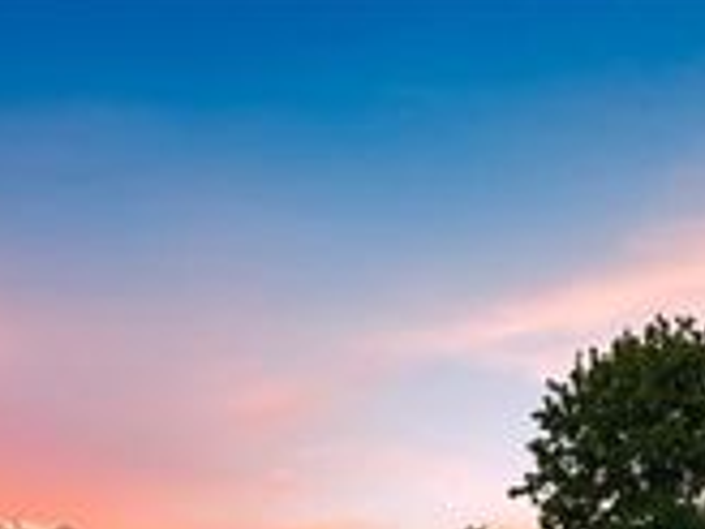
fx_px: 1487
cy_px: 791
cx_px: 374
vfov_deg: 18.0
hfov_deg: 26.7
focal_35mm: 73
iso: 160
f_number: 2.8
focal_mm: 12.29
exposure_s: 1/50
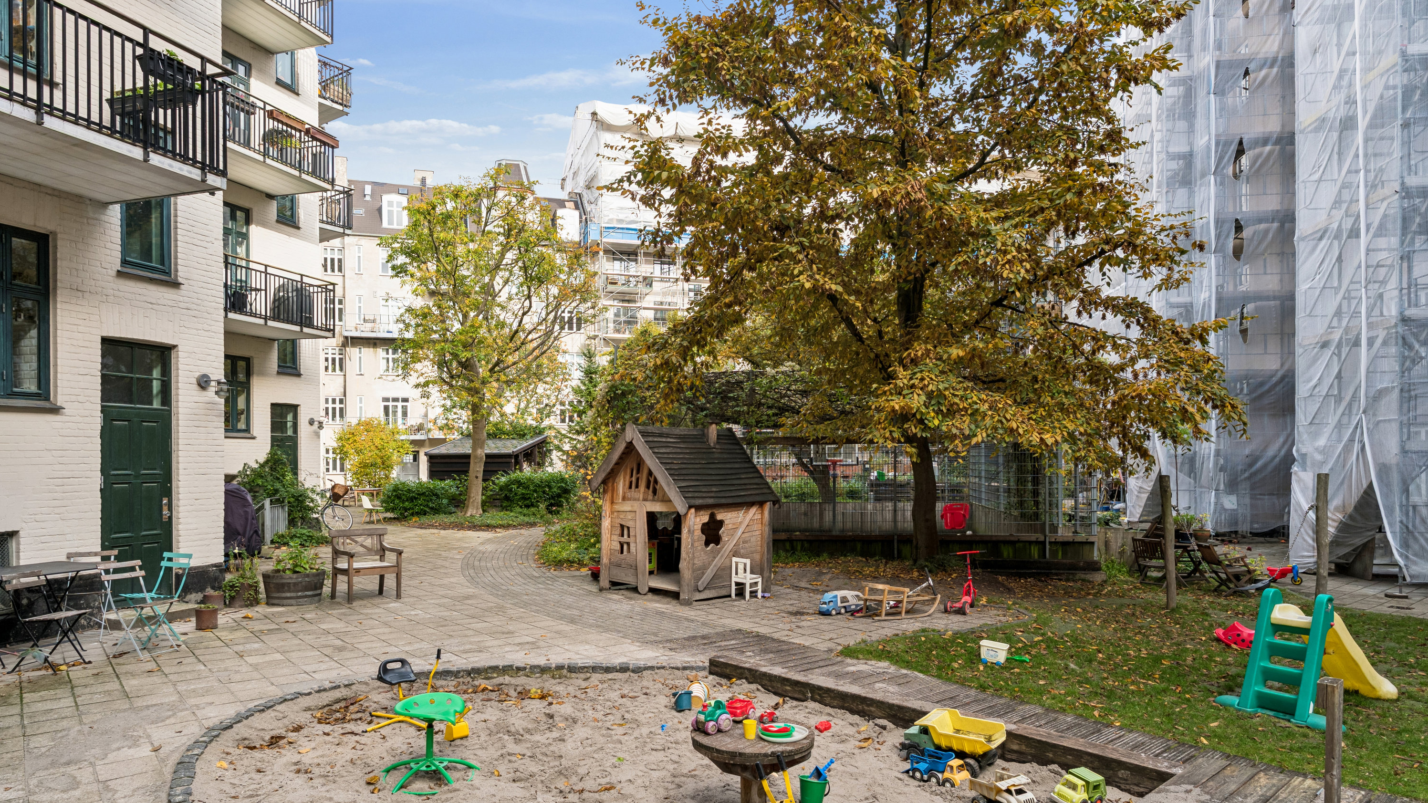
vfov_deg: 51.8
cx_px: 714
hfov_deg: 81.9
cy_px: 469
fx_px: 823
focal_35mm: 22
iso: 100
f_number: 6.3
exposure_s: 1/100
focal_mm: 13.8
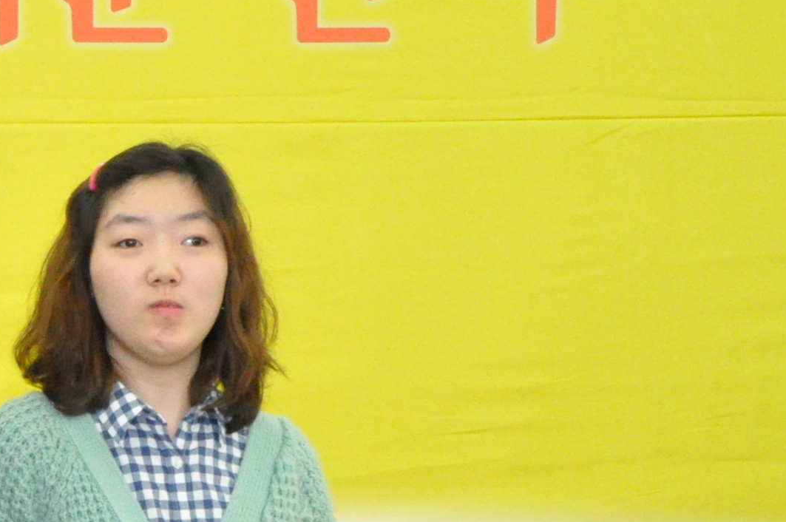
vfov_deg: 11.2
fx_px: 2639
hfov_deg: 14.8
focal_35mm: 121
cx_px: -637
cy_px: 529
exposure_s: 1/25
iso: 3200
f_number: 13
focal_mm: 20
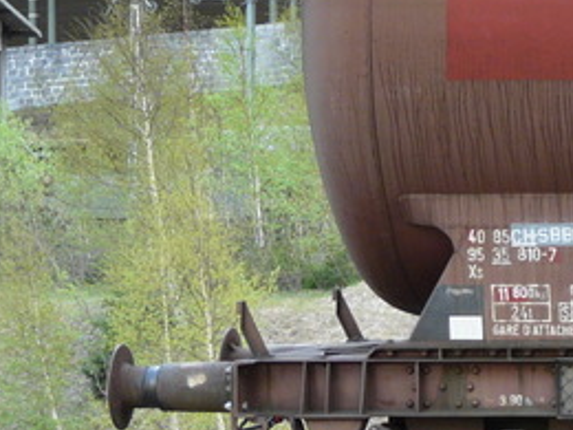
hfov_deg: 6.9
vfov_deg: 5.3
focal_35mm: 281
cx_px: 1080
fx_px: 4651
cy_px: 179
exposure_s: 1/80
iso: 100
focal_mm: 12
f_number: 3.2
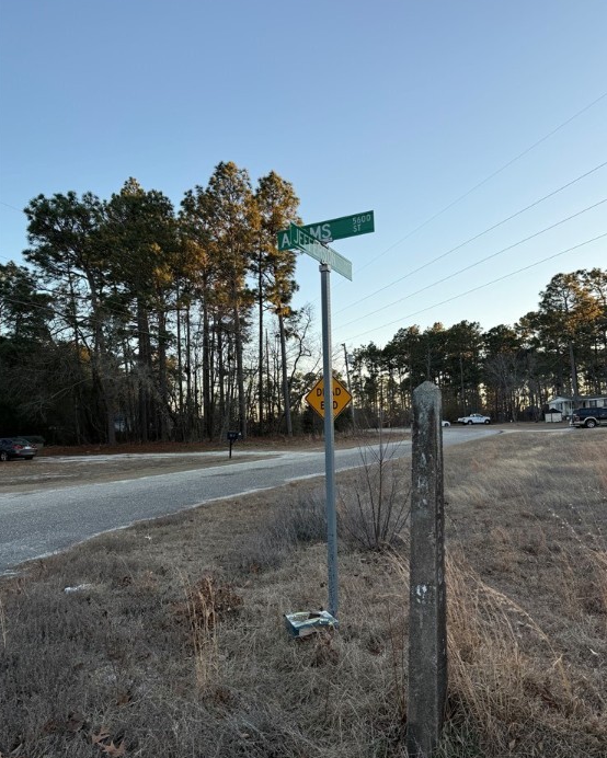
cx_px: 310
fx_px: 584
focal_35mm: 26
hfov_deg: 54.9
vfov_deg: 65.9
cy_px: 405
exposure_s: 1/708
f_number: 1.78
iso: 80
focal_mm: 6.76
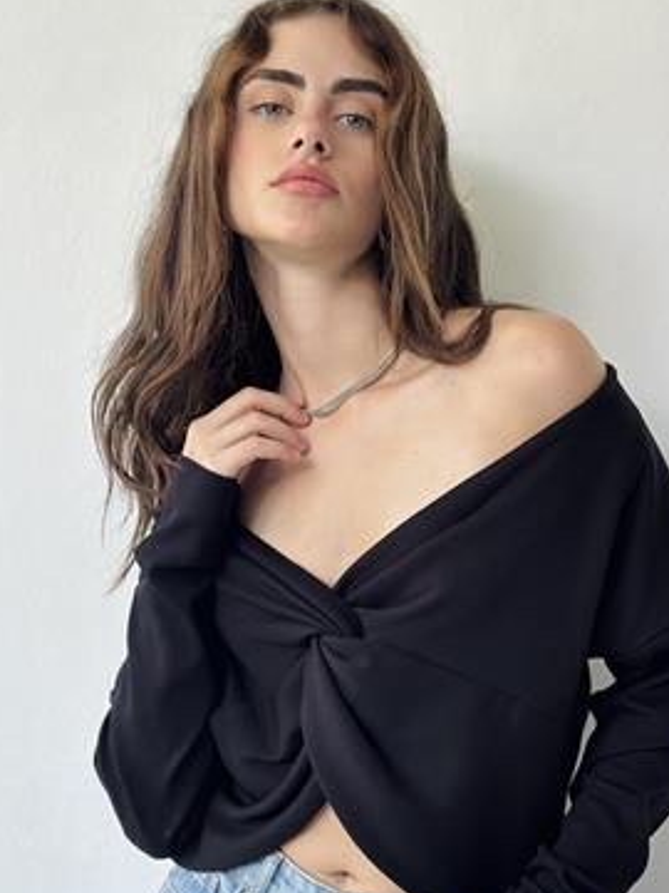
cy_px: 594
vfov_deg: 27.2
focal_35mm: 71
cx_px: 439
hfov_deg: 20.7
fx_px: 1830
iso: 125
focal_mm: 6.86
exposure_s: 1/137
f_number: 1.78
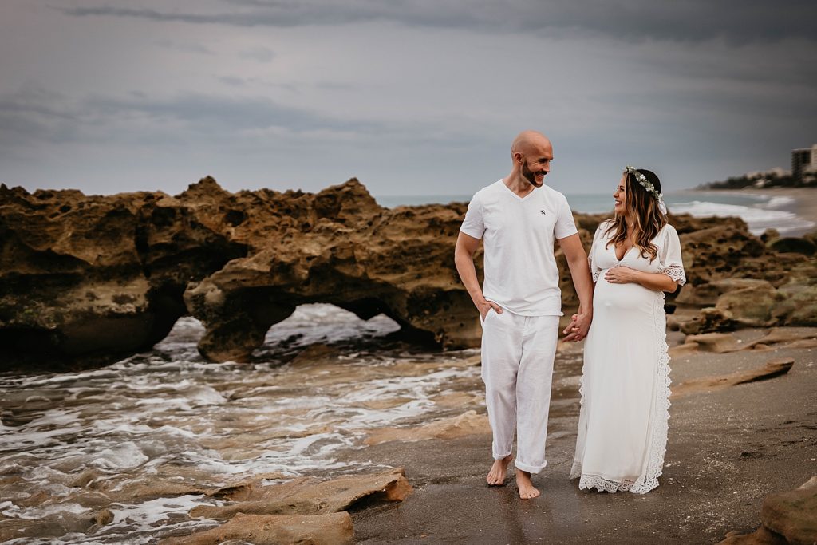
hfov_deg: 39.6
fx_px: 1135
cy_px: 272
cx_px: 408
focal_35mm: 50
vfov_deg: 27.0
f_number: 1.8
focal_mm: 50
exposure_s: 1/2500
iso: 320
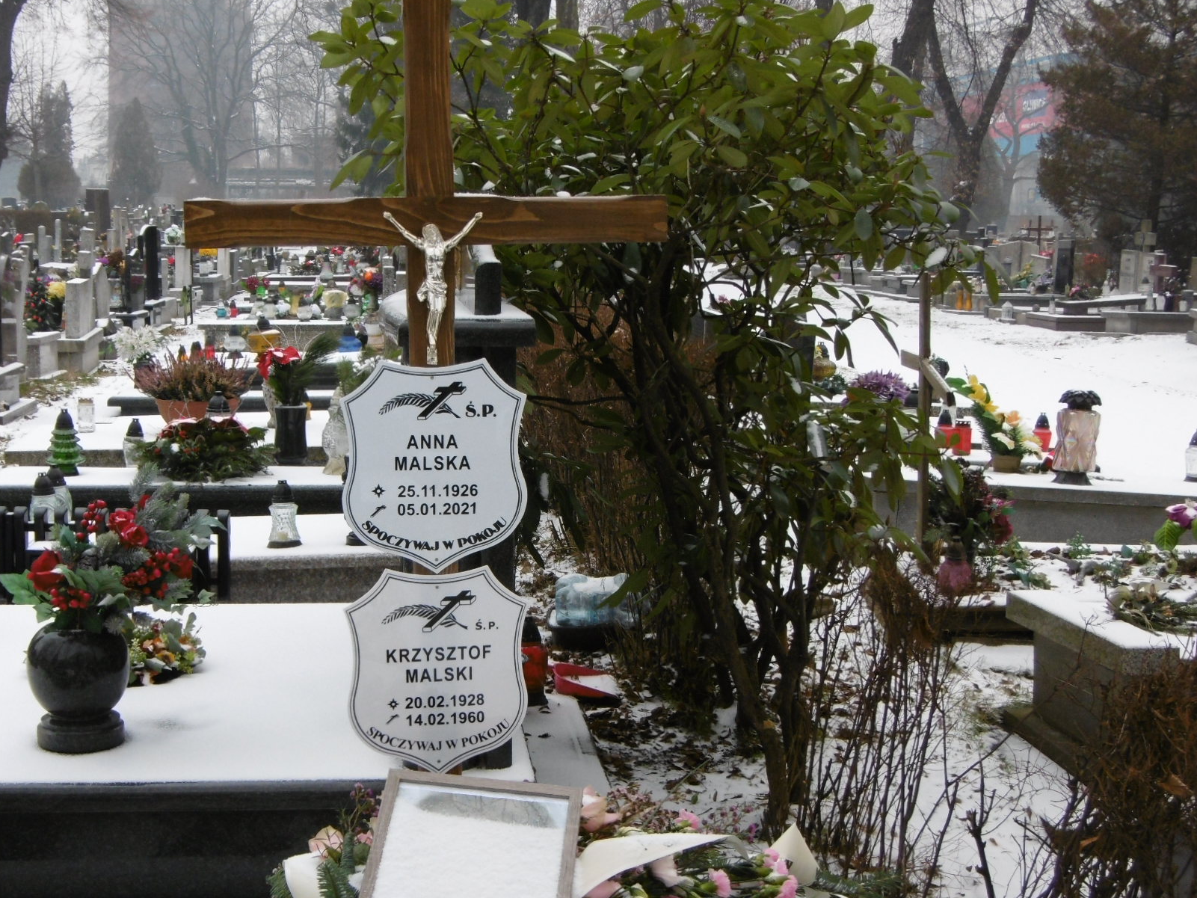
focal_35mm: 55
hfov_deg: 34.9
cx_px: 529
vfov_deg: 26.5
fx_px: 1902
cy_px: 503
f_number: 3.8
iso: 100
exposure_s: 1/60
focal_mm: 7.7
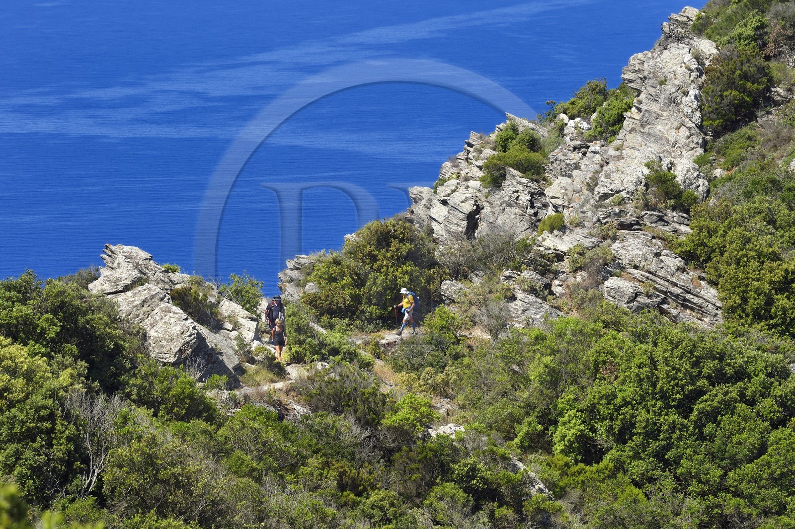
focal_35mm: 200
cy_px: 264
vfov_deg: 6.9
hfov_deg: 10.3
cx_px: 398
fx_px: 4414
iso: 200
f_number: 9
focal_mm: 200
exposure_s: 1/400
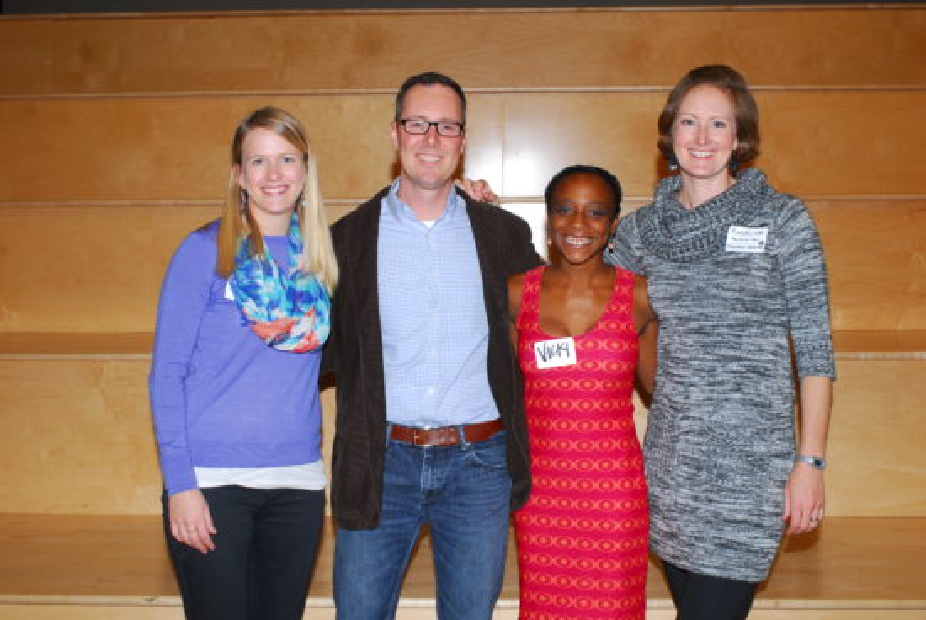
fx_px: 1236
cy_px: 310
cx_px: 463
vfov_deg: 28.1
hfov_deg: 41.1
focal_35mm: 48
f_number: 7.1
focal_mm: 32
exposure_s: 1/40
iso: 200
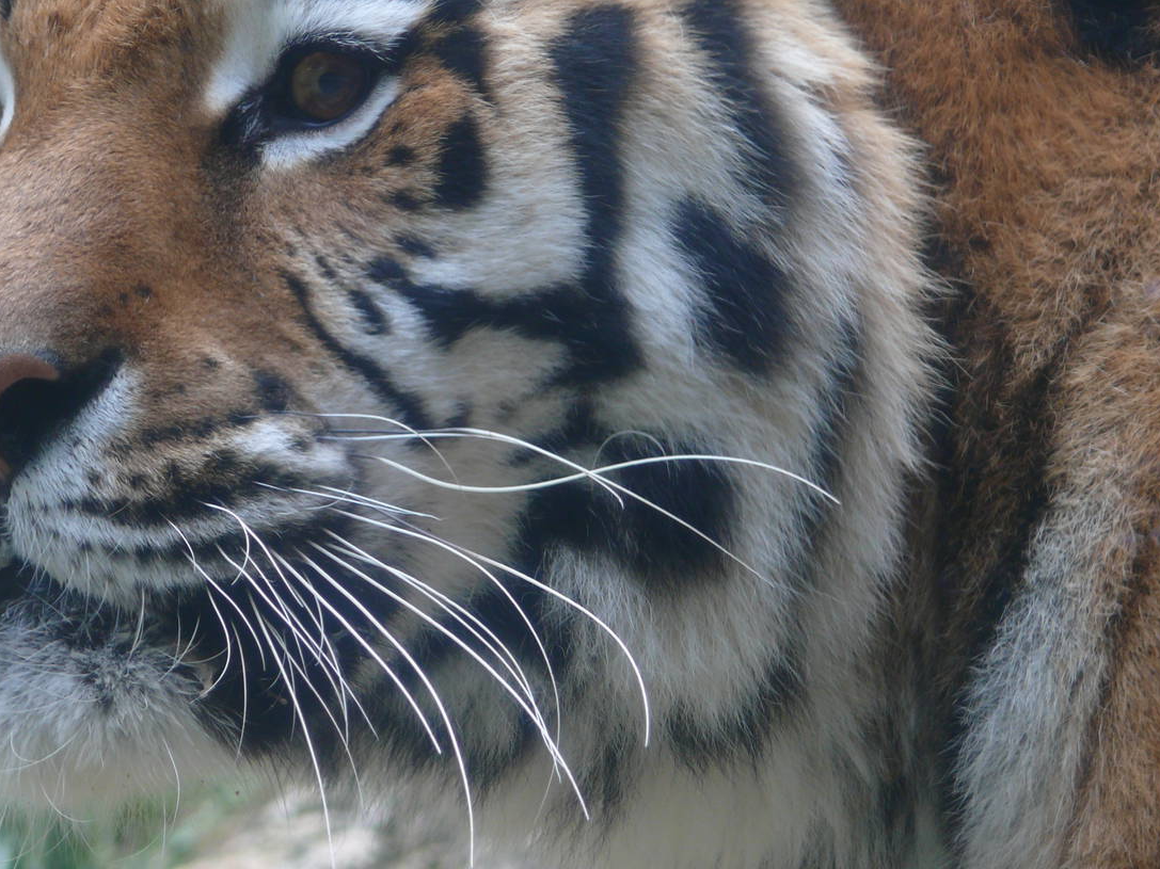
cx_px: 320
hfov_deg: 6.2
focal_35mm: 321
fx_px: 10756
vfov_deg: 4.6
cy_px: 280
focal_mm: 46
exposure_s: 1/30
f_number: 3.6
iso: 100
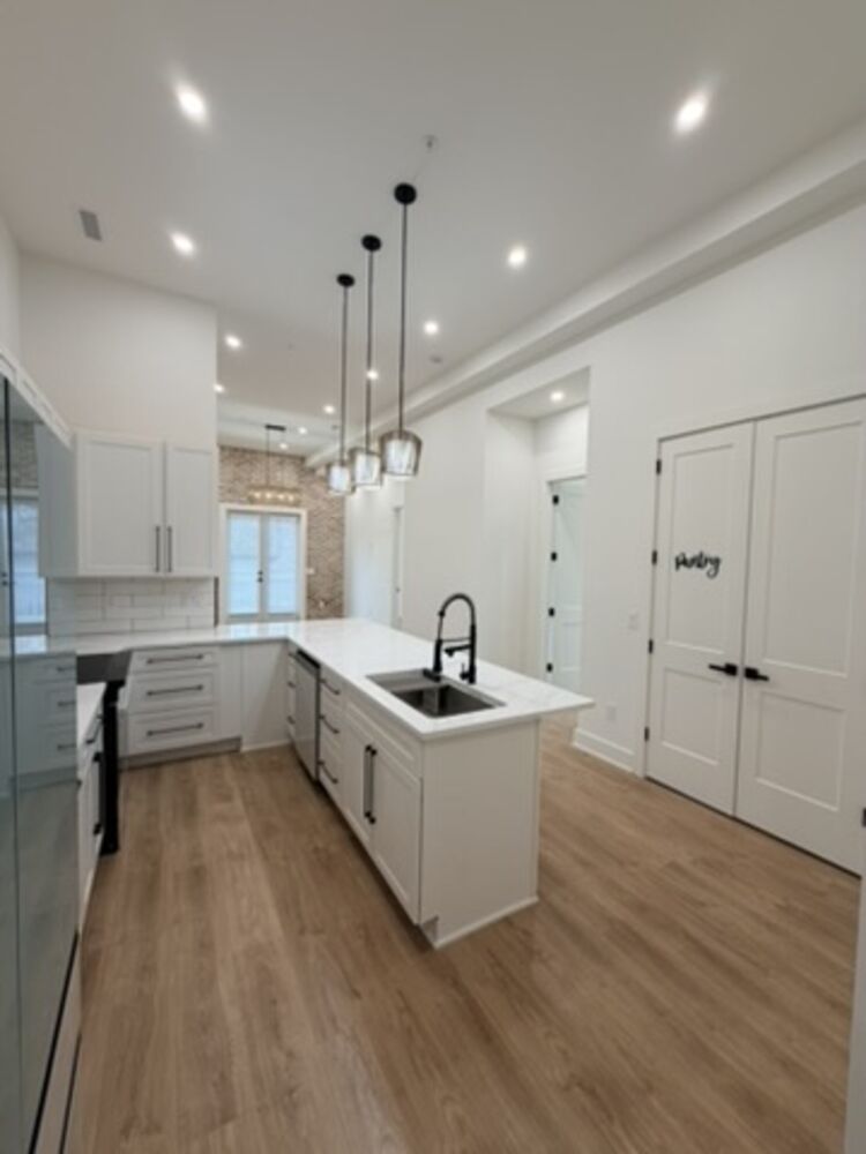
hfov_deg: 85.7
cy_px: 577
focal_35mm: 14
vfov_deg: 102.1
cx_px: 433
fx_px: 467
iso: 160
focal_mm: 2.22
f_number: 2.2
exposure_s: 1/120
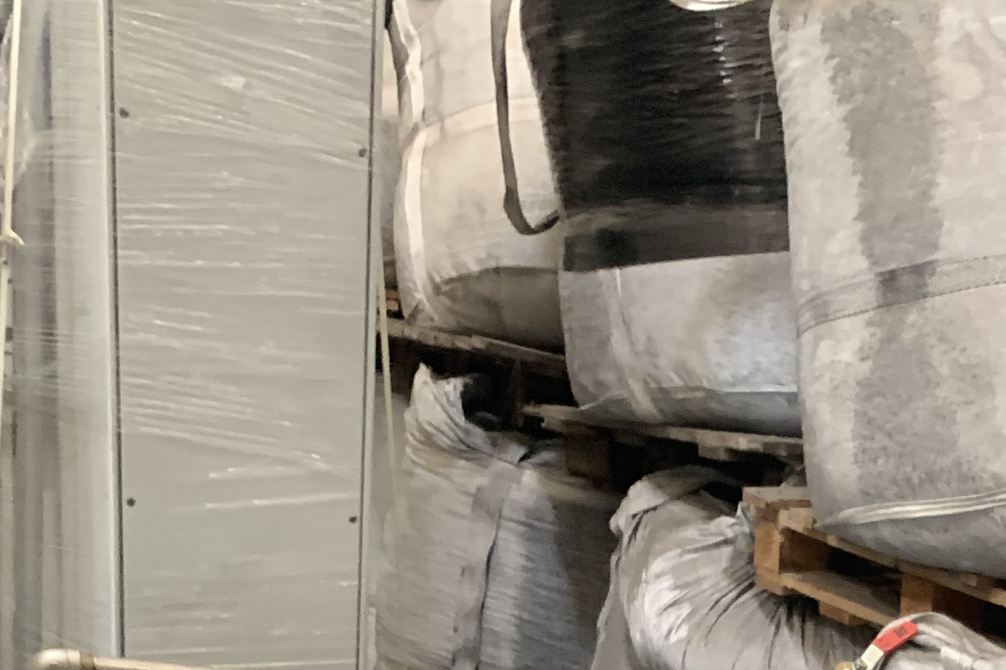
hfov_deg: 24.1
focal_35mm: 81
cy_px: 1416
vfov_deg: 13.8
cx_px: 969
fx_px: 2263
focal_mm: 4.25
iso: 250
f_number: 1.8
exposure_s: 1/60
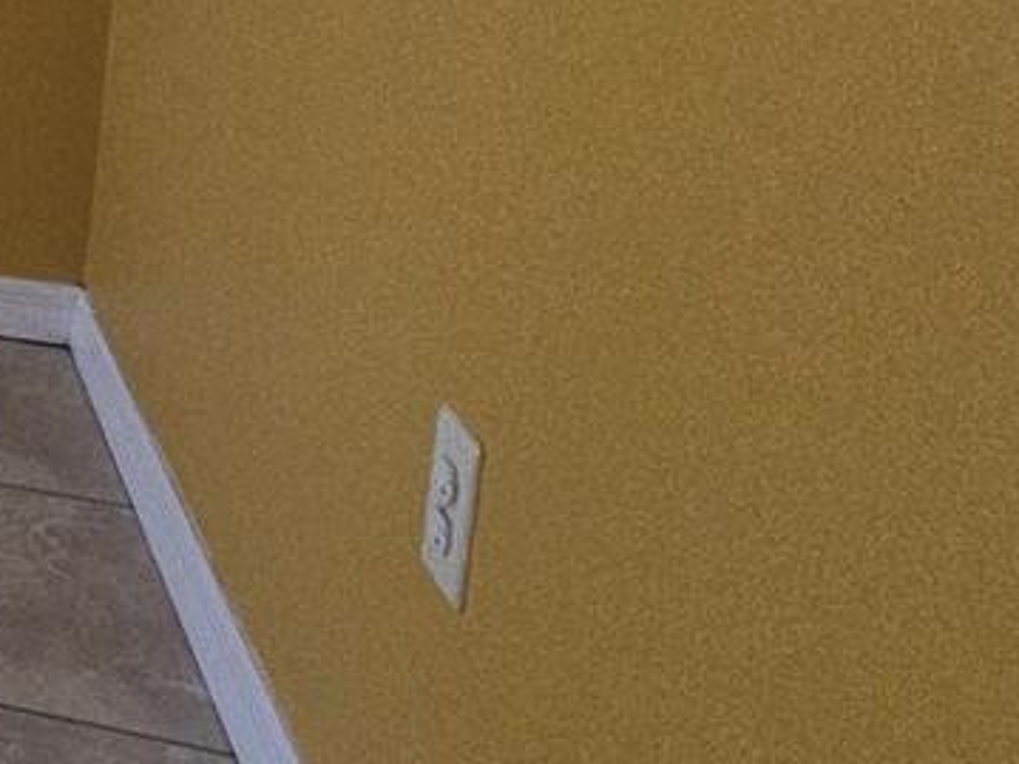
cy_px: -213
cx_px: -996
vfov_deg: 22.7
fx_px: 1707
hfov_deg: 19.5
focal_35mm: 58
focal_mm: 2.2
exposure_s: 1/60
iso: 80
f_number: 2.2
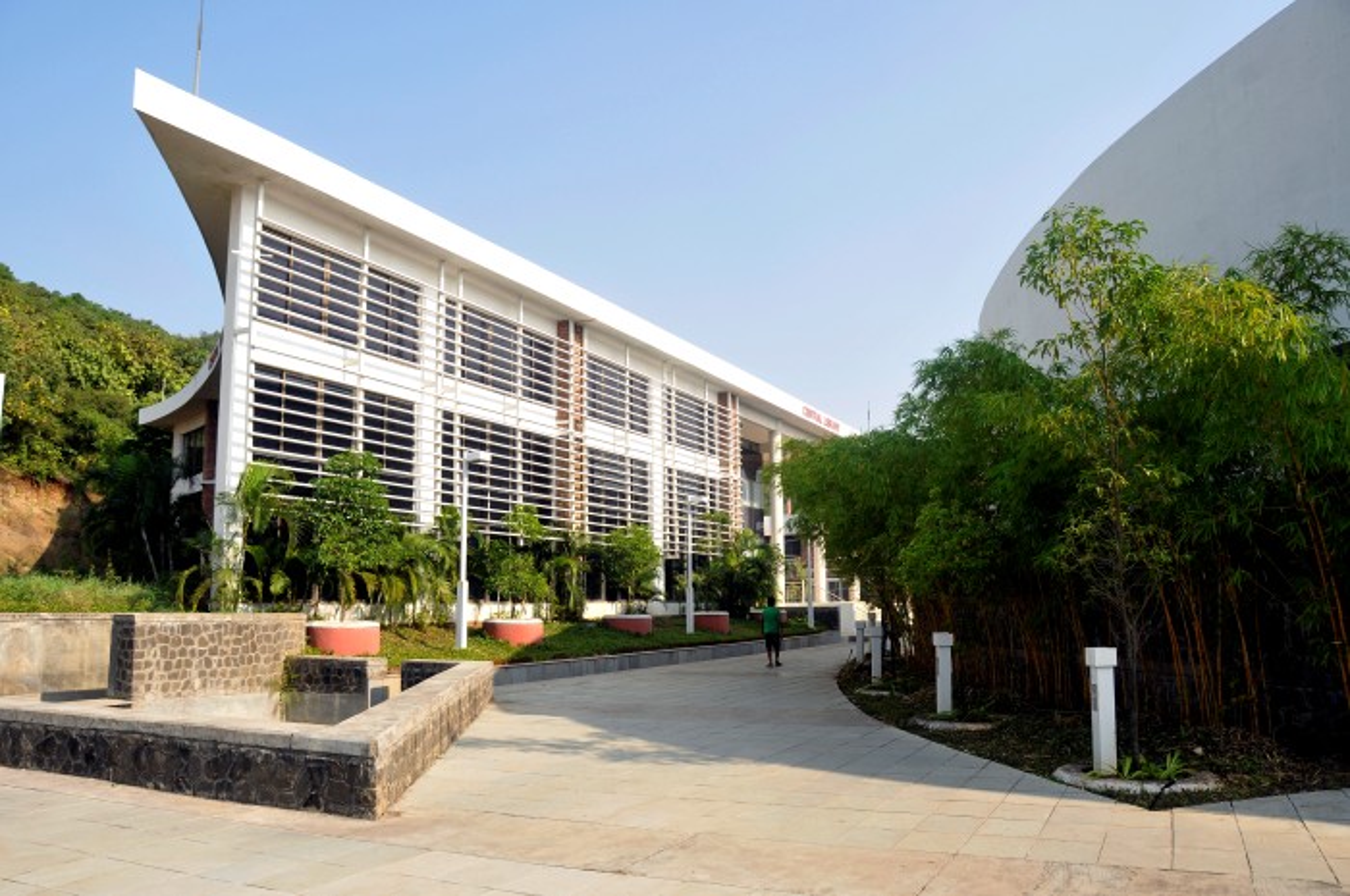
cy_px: 448
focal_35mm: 27
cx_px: 675
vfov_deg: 47.8
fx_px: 1011
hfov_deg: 67.4
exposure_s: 1/500
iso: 400
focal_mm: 18
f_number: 8
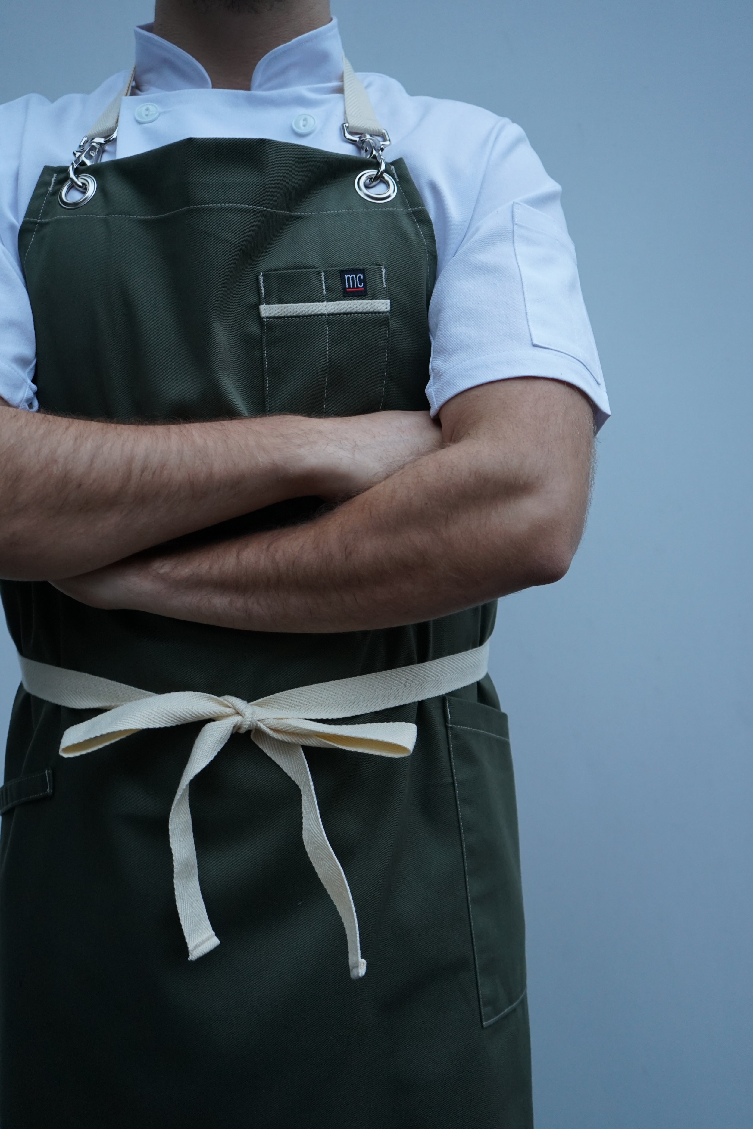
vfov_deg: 50.7
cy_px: 564
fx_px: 1192
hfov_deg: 35.1
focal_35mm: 38
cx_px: 376
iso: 800
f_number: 4
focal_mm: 38
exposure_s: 1/60
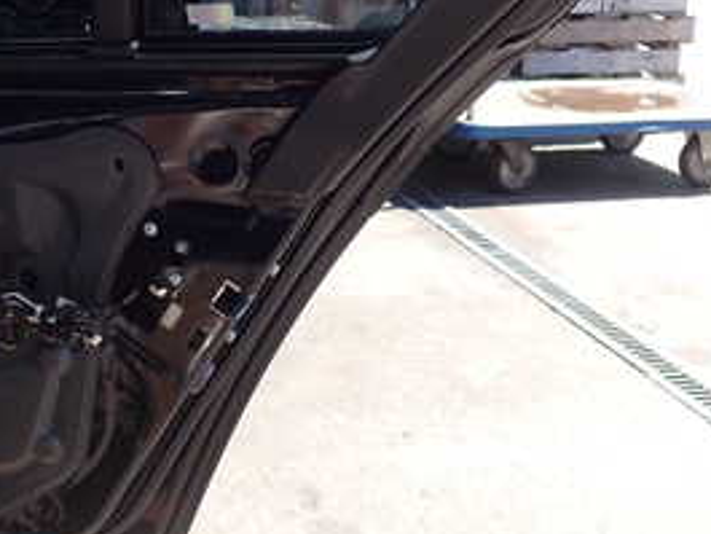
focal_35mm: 68
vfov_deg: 21.4
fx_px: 1397
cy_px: 126
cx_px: 134
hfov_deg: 27.9
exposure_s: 1/200
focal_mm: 5.4
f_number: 3.2
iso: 100
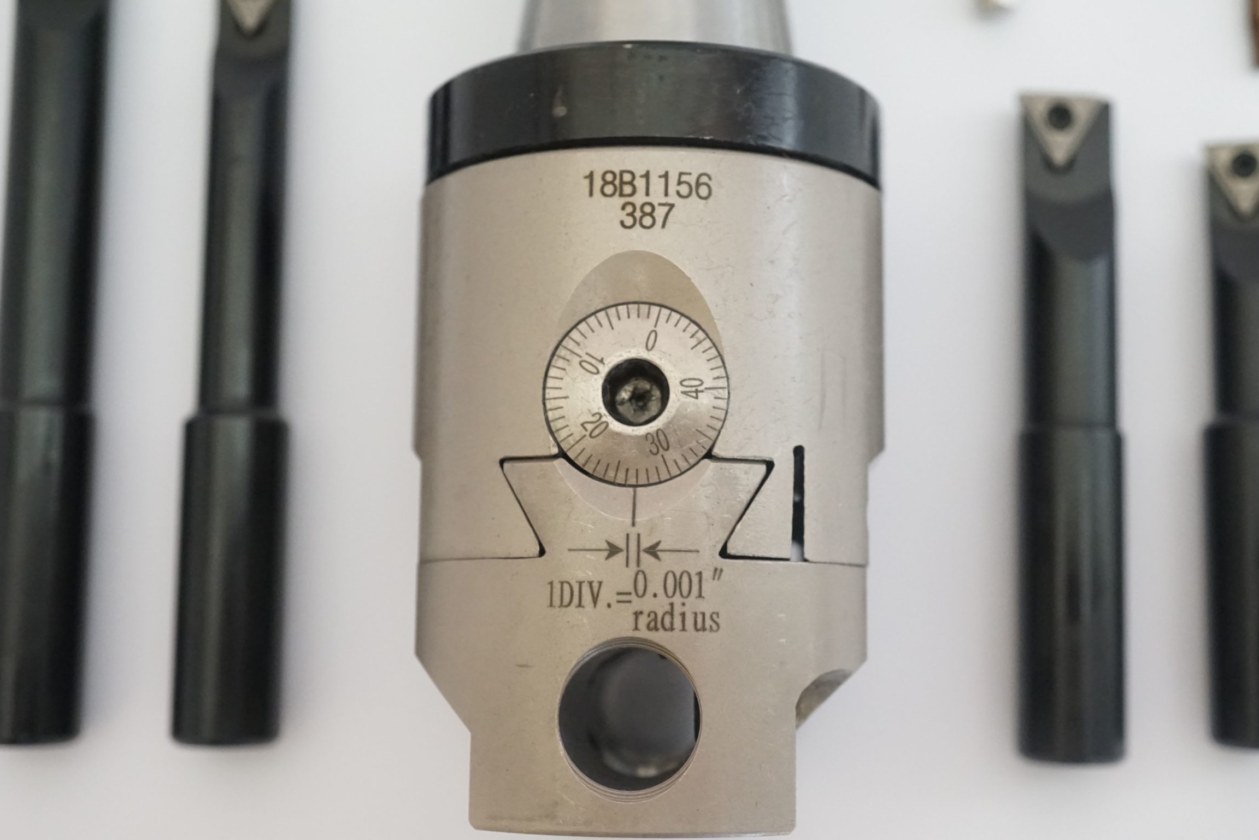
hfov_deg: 39.6
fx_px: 1748
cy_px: 410
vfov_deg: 27.0
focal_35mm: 50
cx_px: 678
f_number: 5.6
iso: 2500
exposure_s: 1/160
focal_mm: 30
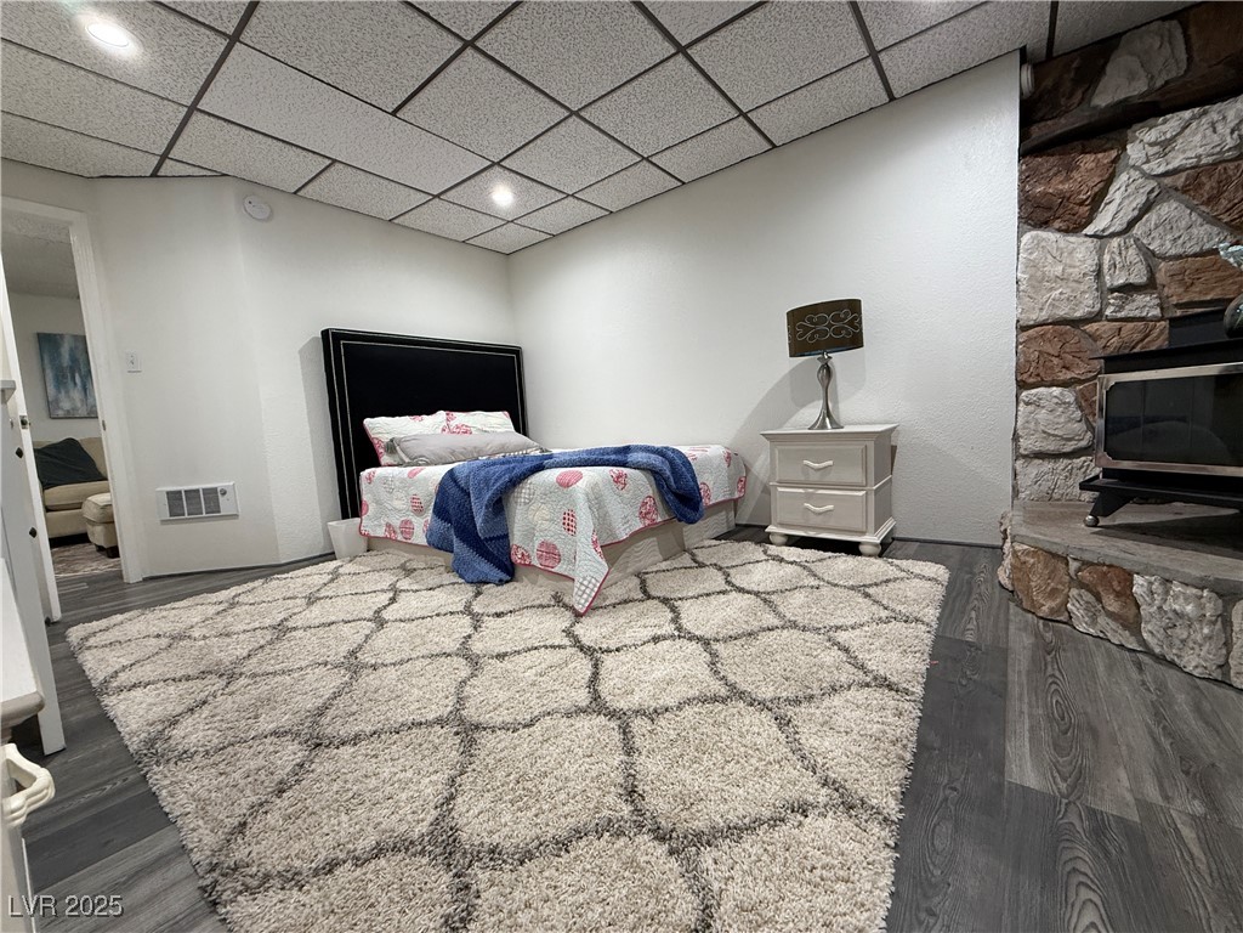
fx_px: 503
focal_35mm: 14
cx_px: 622
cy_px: 466
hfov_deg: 102.1
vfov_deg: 85.7
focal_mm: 2.22
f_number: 2.2
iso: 250
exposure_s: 1/120
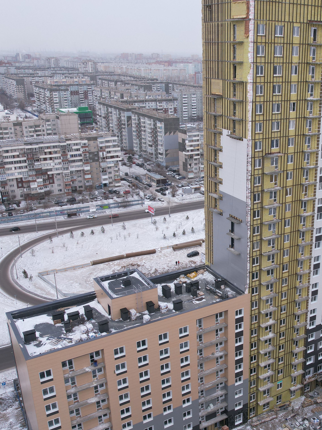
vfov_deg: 48.9
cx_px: 255
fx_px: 471
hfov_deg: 36.5
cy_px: 236
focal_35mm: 38
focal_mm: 8.38
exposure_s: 1/80
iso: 100
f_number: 2.8
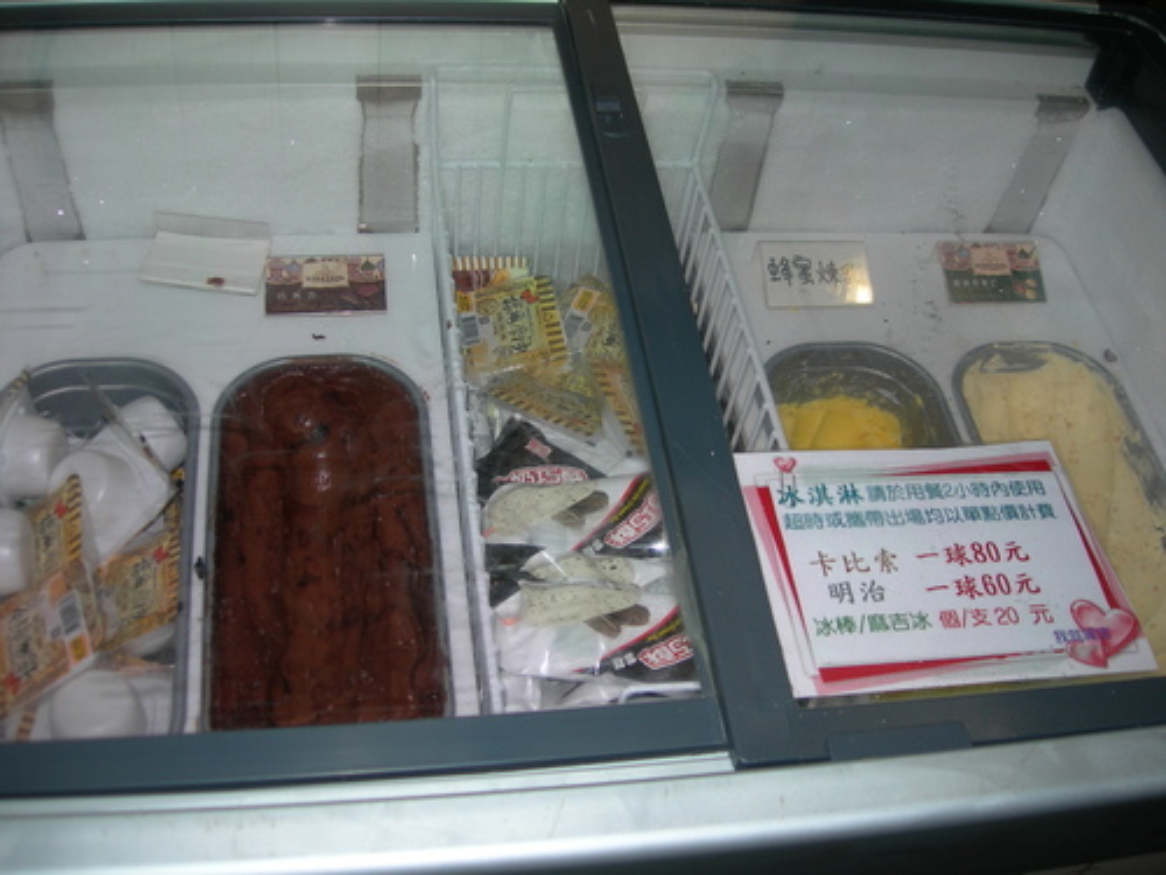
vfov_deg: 37.7
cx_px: 583
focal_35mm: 38
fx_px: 1280
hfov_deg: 49.0
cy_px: 438
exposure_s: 1/60.1
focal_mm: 7.8
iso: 50
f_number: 2.8
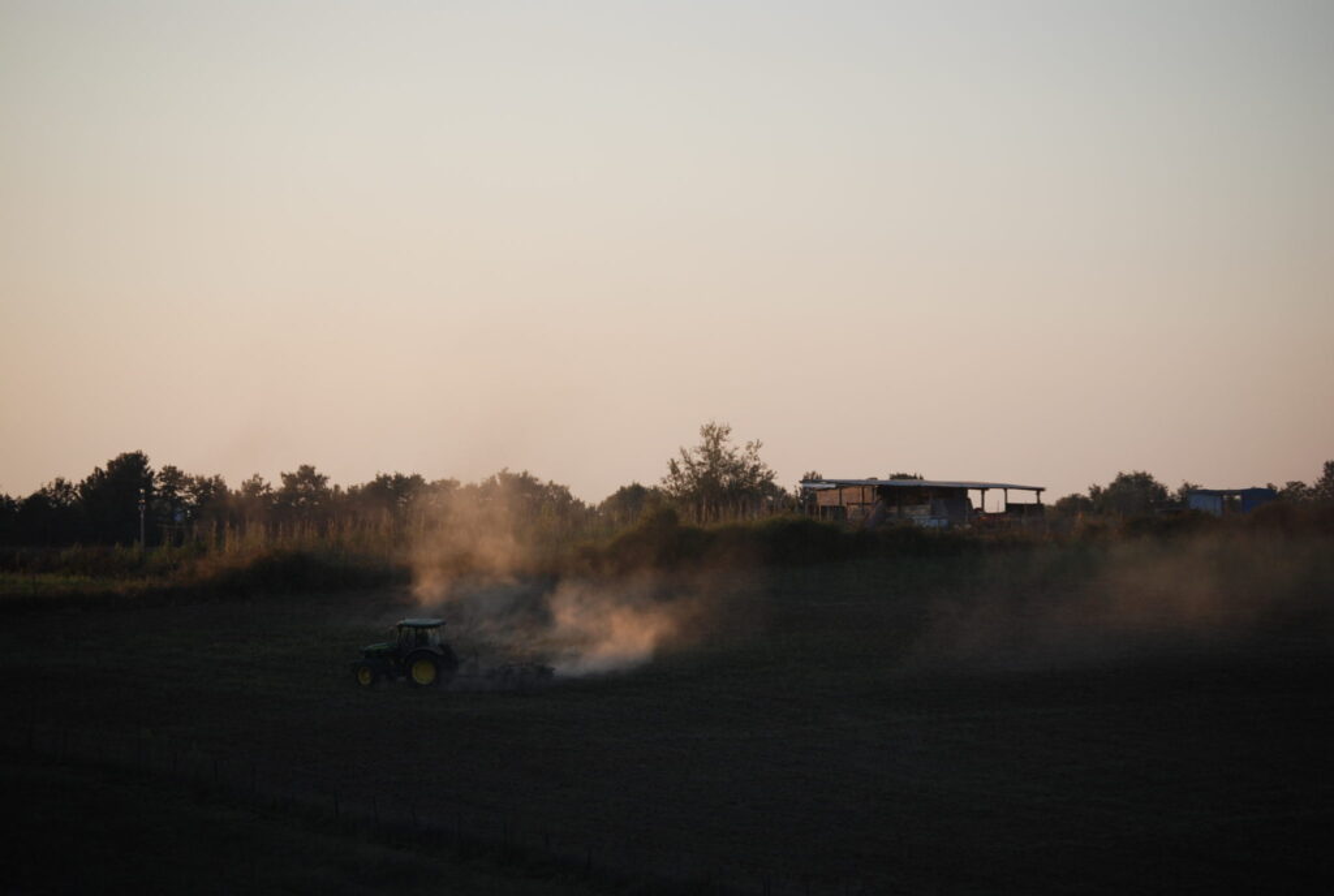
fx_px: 5293
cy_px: 448
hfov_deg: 14.4
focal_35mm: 142
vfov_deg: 9.7
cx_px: 667
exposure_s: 1/200
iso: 100
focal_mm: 95
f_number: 4.8
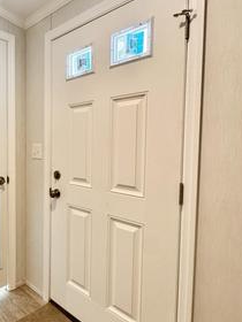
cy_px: 156
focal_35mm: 24
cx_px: 51
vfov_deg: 71.6
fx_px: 224
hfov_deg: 53.3
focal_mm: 2.22
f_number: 2.2
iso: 250
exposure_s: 1/120
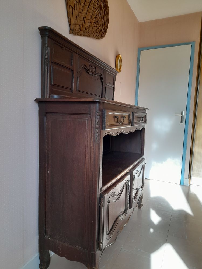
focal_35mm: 25
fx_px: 195
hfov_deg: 54.9
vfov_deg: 69.4
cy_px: 134
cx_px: 101
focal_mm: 4.6
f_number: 2
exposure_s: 1/60
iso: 50
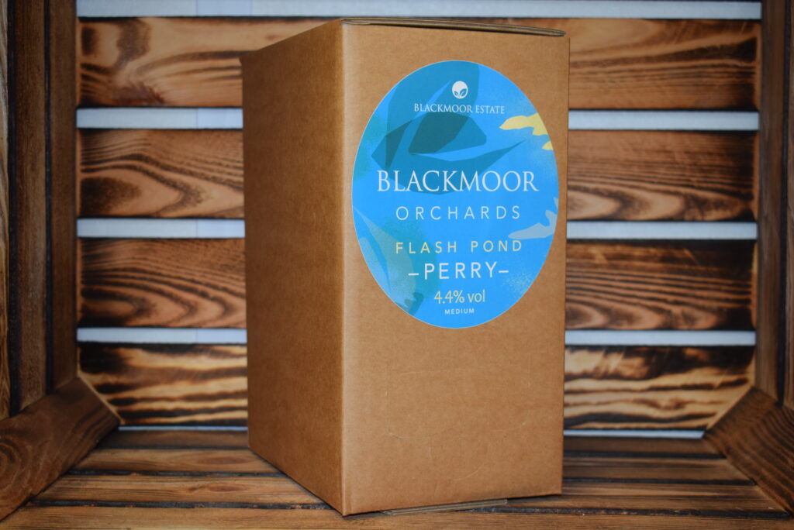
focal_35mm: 57
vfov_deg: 23.8
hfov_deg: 35.0
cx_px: 397
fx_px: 1258
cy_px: 265
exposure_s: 1/100
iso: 800
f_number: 5
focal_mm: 38
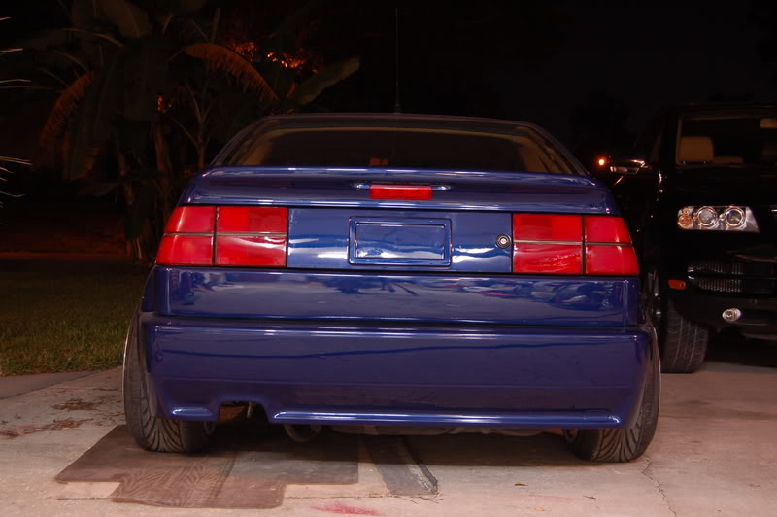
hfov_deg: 41.1
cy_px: 258
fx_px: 1035
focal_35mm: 48
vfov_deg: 28.0
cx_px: 388
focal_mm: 32
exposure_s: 1.3
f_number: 5.6
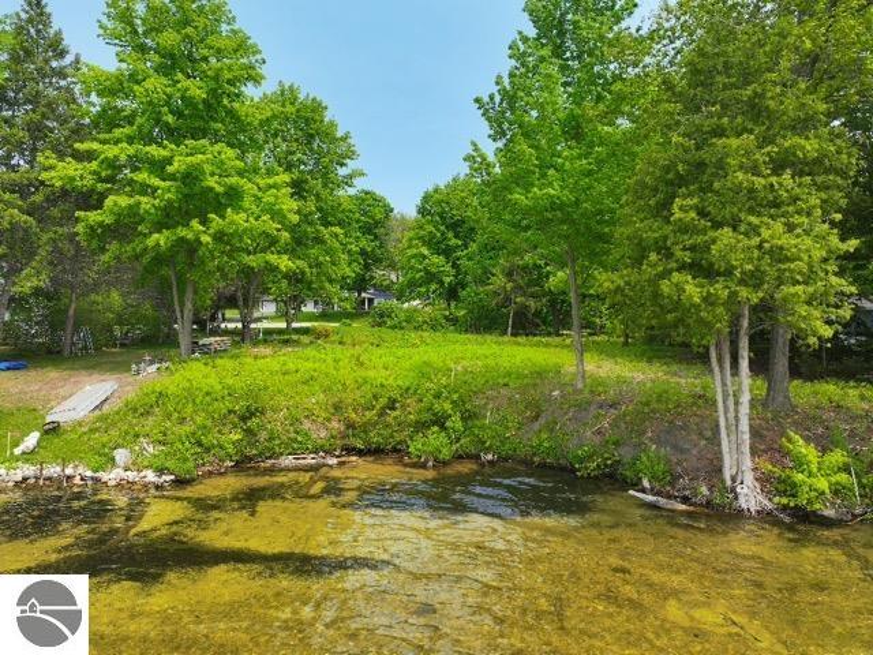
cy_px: 328
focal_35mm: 24
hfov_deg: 71.6
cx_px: 436
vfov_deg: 56.8
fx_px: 605
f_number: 2.8
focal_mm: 12.29
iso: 140
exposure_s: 1/1250
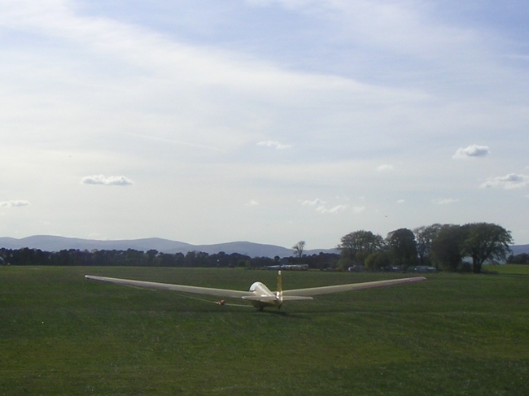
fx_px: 596
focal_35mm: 39
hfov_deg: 47.9
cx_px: 259
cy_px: 202
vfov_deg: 36.8
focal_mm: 6
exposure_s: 1/350
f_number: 6.7
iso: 50
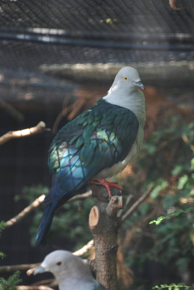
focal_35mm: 255
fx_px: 2055
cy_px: 145
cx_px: 97
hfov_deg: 5.4
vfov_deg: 8.1
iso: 1000
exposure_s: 1/320
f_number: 4.8
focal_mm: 170
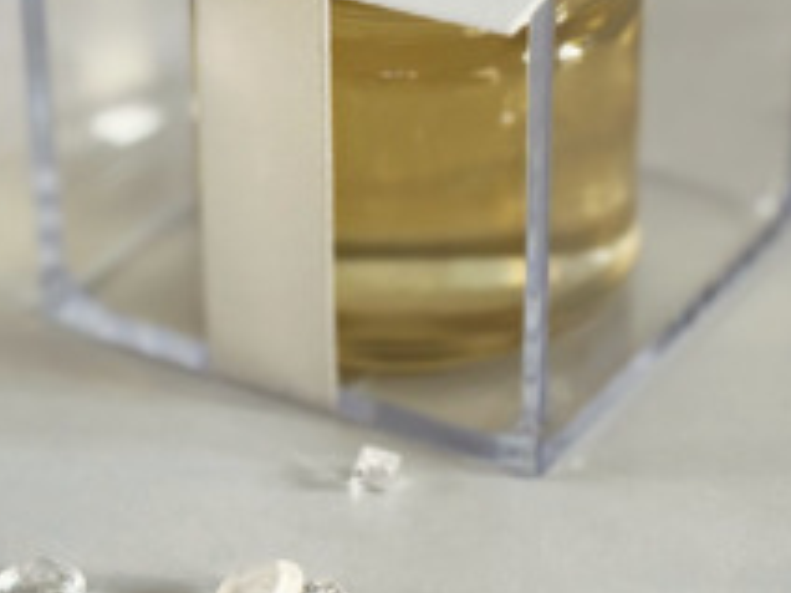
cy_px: -52
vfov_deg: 10.0
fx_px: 3359
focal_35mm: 147
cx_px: 373
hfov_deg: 13.4
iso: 32
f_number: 1.6
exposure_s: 1/50
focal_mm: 6
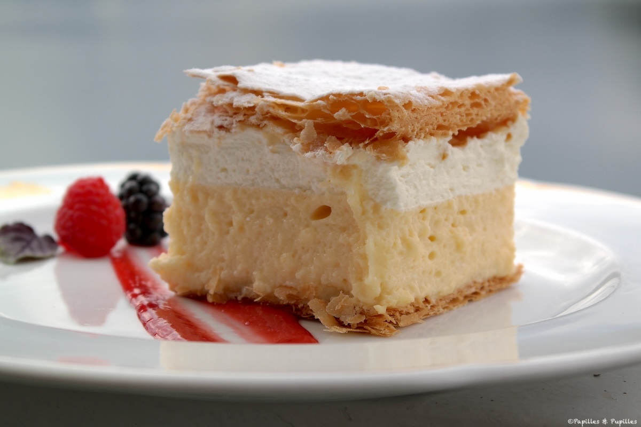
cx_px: 320
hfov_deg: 26.3
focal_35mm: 77
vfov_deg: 17.7
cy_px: 214
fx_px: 1371
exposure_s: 1/200
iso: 100
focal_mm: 50
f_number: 6.3
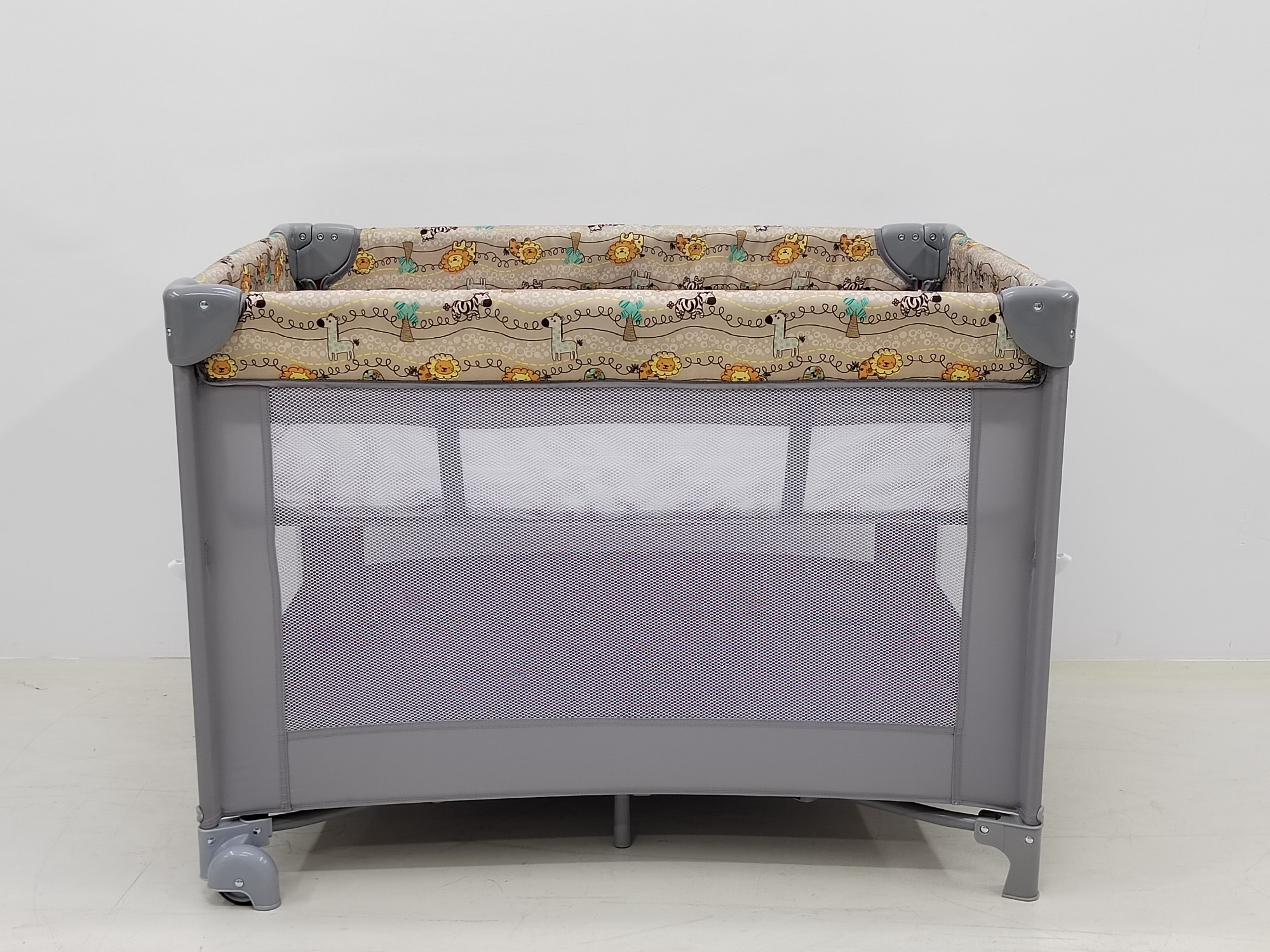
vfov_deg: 31.5
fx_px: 1688
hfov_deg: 41.2
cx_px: 635
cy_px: 476
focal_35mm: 46
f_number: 1.9
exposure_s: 1/100
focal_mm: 5.52
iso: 391
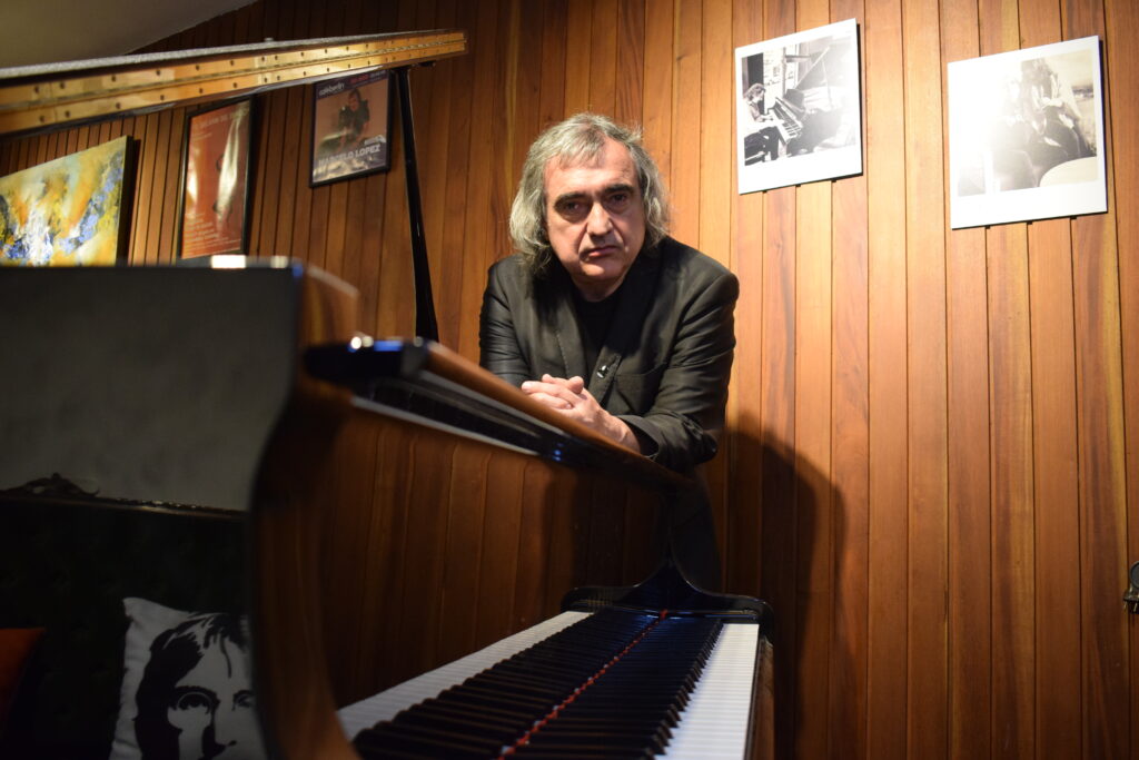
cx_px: 570
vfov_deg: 41.7
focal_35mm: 32
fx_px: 997
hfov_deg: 59.5
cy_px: 380
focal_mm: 21
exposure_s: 1/50
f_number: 3.8
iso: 1600
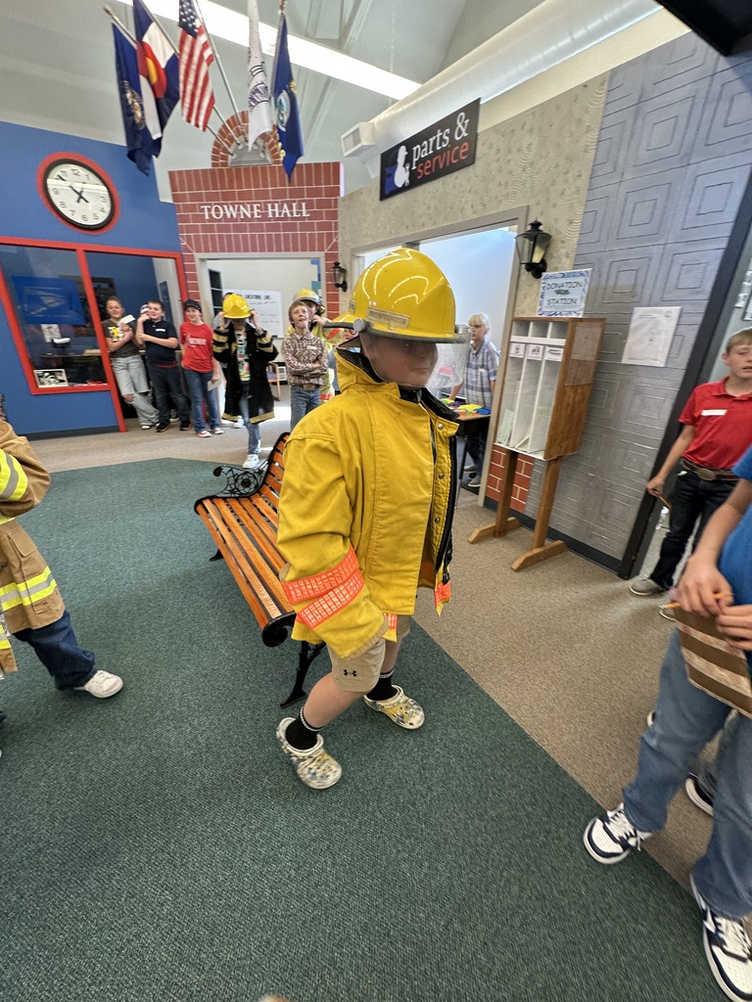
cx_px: 376
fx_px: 406
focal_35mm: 14
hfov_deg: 85.7
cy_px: 501
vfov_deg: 102.1
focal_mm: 2.22
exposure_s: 1/120
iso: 160
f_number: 2.2
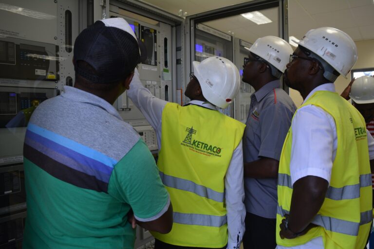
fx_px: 280
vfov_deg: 47.9
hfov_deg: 67.4
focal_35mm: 27
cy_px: 124
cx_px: 187
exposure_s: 1/60
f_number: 6.3
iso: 400
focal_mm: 18
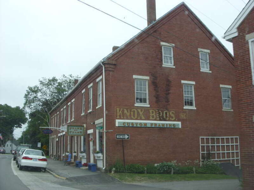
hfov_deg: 49.0
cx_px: 127
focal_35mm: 38
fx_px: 279
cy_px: 95
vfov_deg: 37.7
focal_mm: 6.3
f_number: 4.9
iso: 50
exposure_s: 1/184
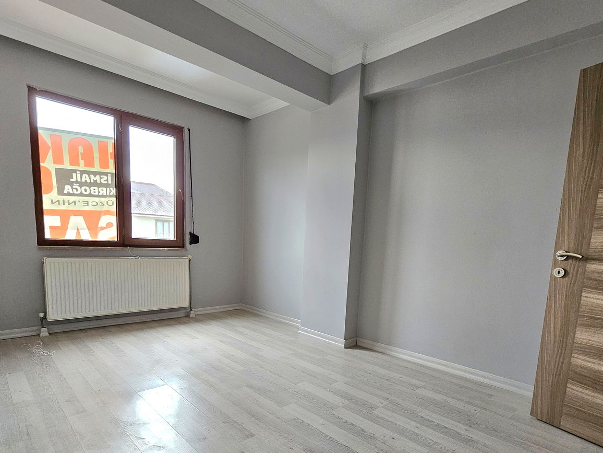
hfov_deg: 87.7
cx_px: 310
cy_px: 297
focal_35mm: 18
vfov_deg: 69.8
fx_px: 314
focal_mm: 2.2
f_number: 2.2
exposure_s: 1/50.3
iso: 250
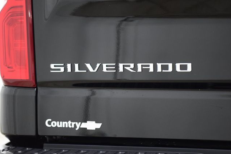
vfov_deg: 12.9
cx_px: 116
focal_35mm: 106
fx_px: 680
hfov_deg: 19.3
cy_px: 77
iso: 1600
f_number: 2.8
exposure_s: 1/40
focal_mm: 70
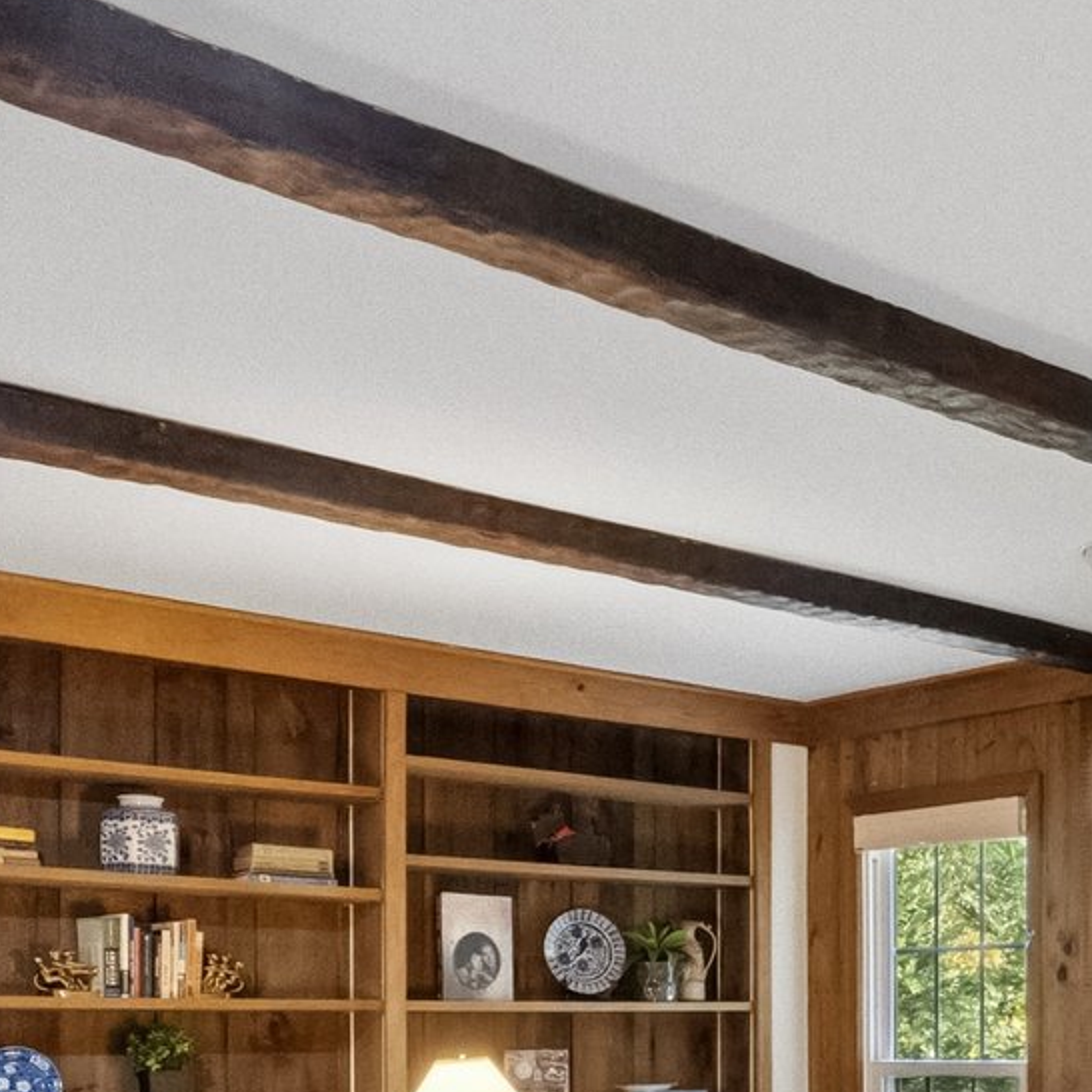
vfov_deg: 30.3
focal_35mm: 53
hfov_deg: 29.6
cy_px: 1081
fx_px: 1877
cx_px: 1160
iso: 25600
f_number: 10
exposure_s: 1/125
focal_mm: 16.5
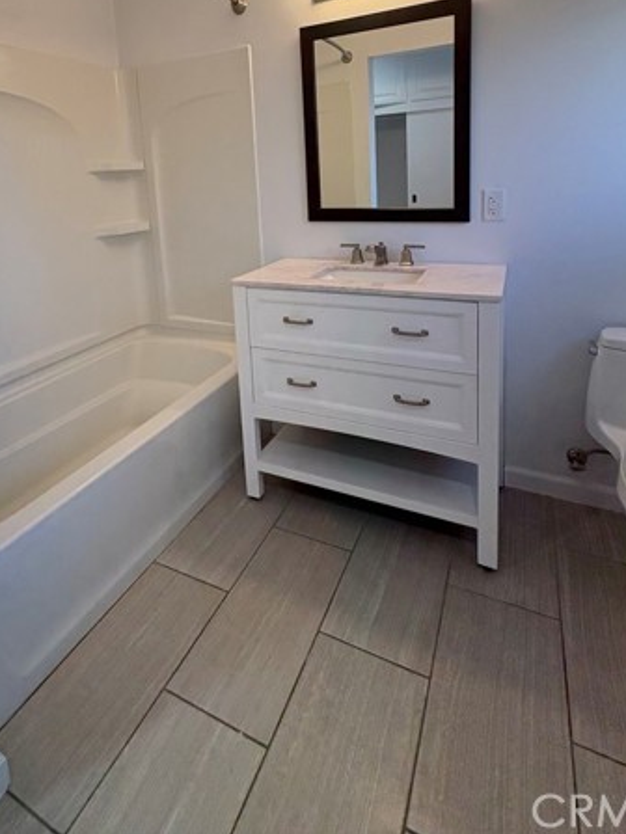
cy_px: 242
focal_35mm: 20
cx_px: 279
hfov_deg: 65.8
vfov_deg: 77.5
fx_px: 482
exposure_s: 1/120
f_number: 2.2
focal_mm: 2.22
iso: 160
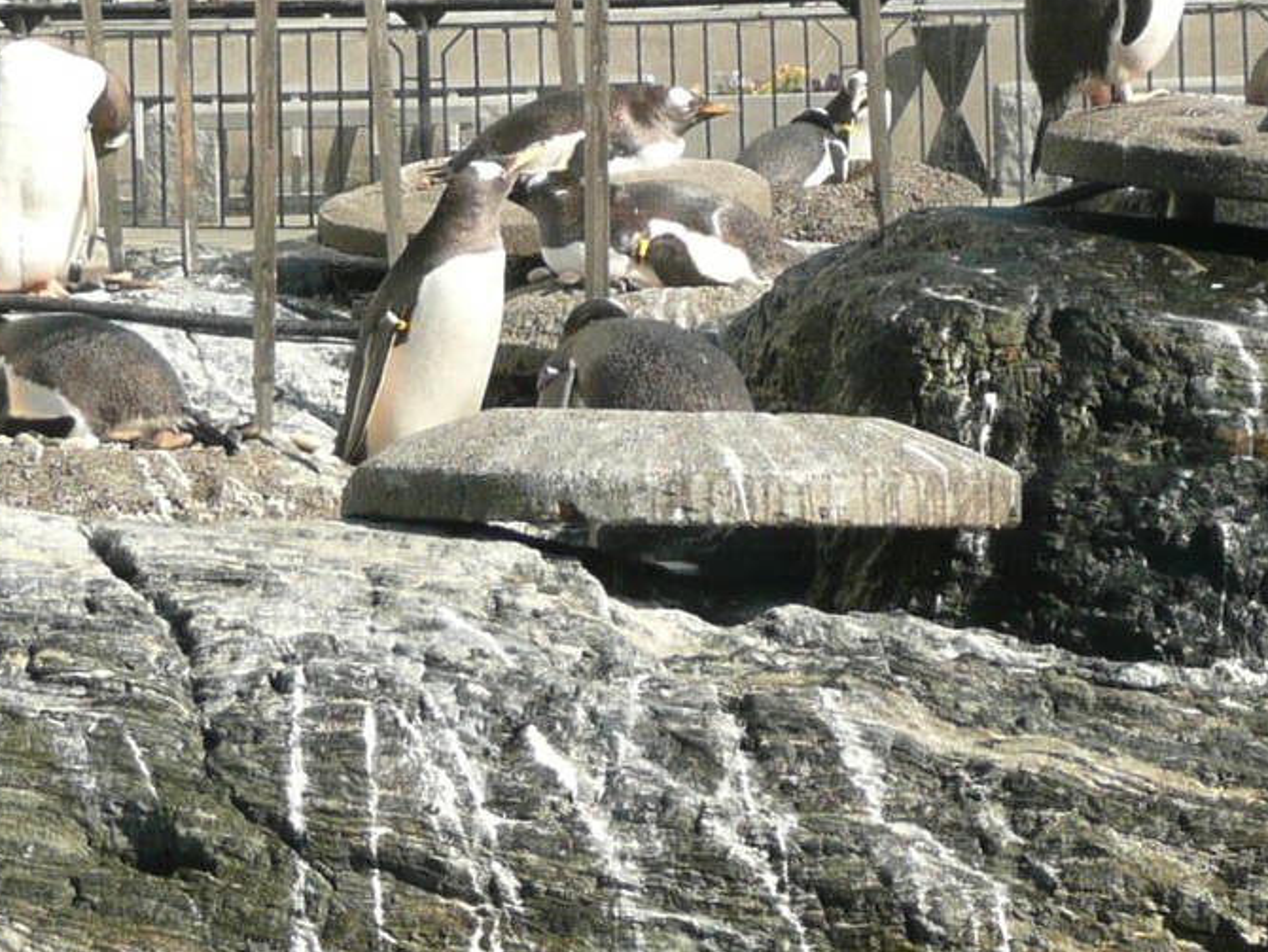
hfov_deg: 12.3
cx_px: 698
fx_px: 5863
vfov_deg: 9.2
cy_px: 45
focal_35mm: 160
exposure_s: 1/400
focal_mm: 7.3
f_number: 4.1
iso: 100
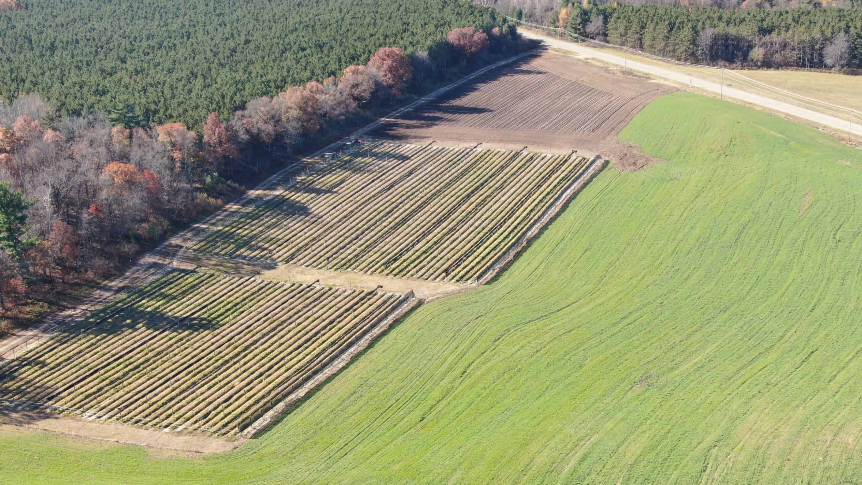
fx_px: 1211
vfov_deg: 22.6
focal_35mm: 53
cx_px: 436
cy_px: 301
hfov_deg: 39.2
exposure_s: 1/160
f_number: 3.8
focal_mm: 8.6
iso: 100
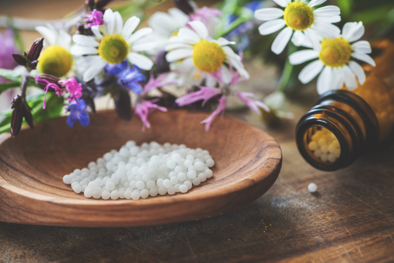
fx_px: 1149
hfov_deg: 19.5
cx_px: 197
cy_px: 132
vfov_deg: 13.0
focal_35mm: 105
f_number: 8
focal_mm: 105
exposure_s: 1/1.25
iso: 200
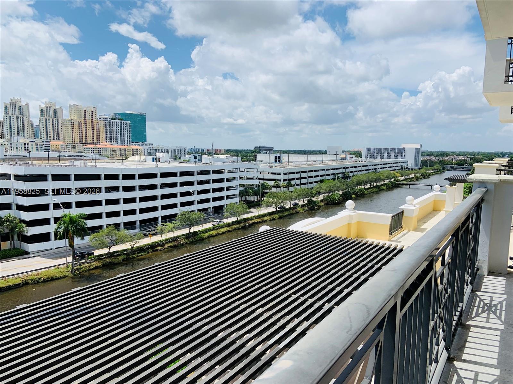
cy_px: 192
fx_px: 385
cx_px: 256
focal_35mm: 26
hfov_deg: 67.3
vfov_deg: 53.1
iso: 25
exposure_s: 1/3521
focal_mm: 4.25
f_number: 1.8
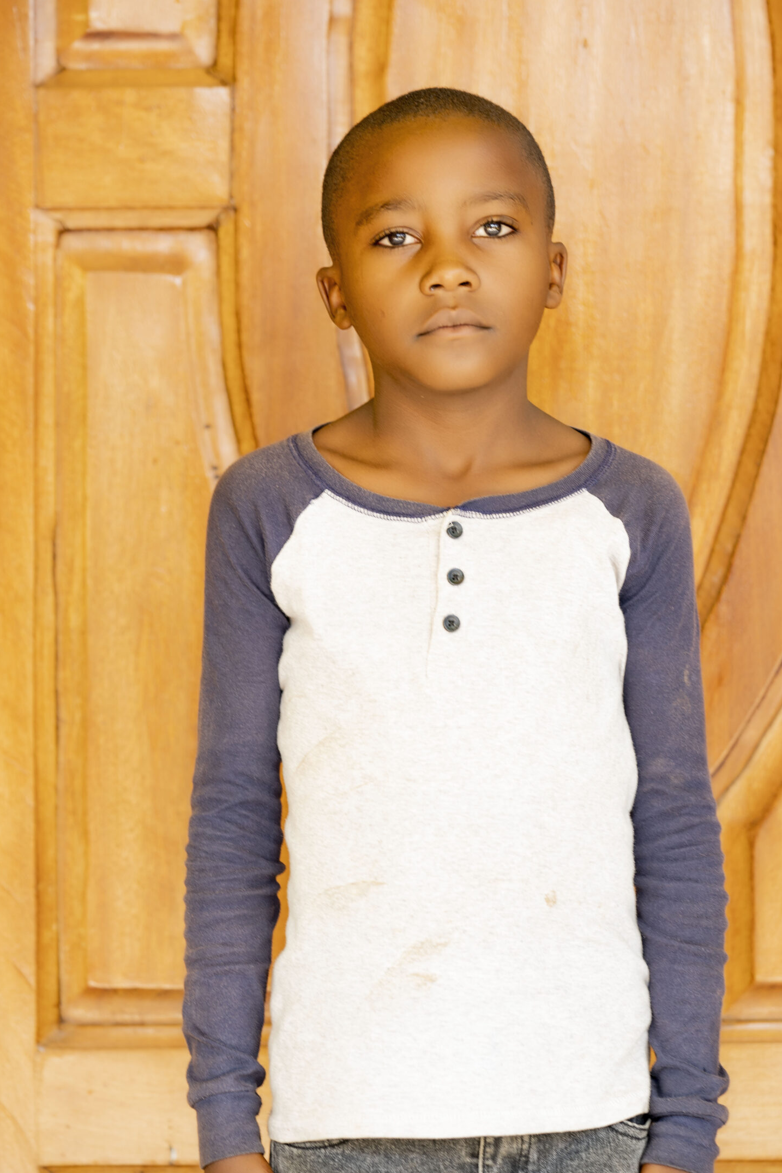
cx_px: 433
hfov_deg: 11.0
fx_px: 4071
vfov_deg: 16.4
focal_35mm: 125
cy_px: 613
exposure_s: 1/60
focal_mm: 105
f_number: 3.5
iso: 160
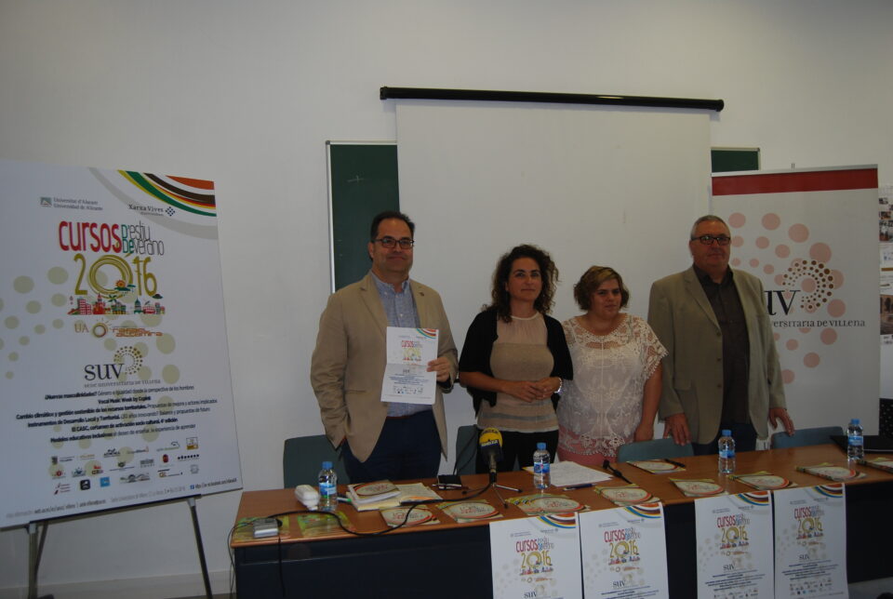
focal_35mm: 28
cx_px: 446
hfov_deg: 64.5
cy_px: 300
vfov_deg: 45.8
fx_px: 708
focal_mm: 19
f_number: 3.5
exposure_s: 1/60
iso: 200
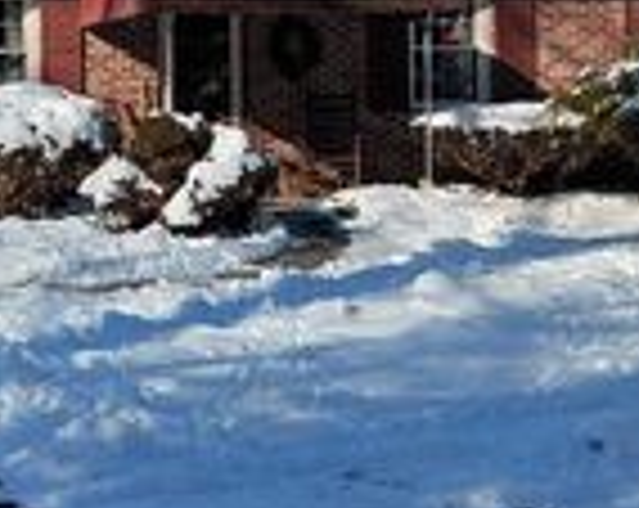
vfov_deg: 17.6
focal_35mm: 86
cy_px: 79
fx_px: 1623
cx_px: -180
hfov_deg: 20.4
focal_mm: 4.69
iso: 50
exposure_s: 1/2769
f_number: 1.8
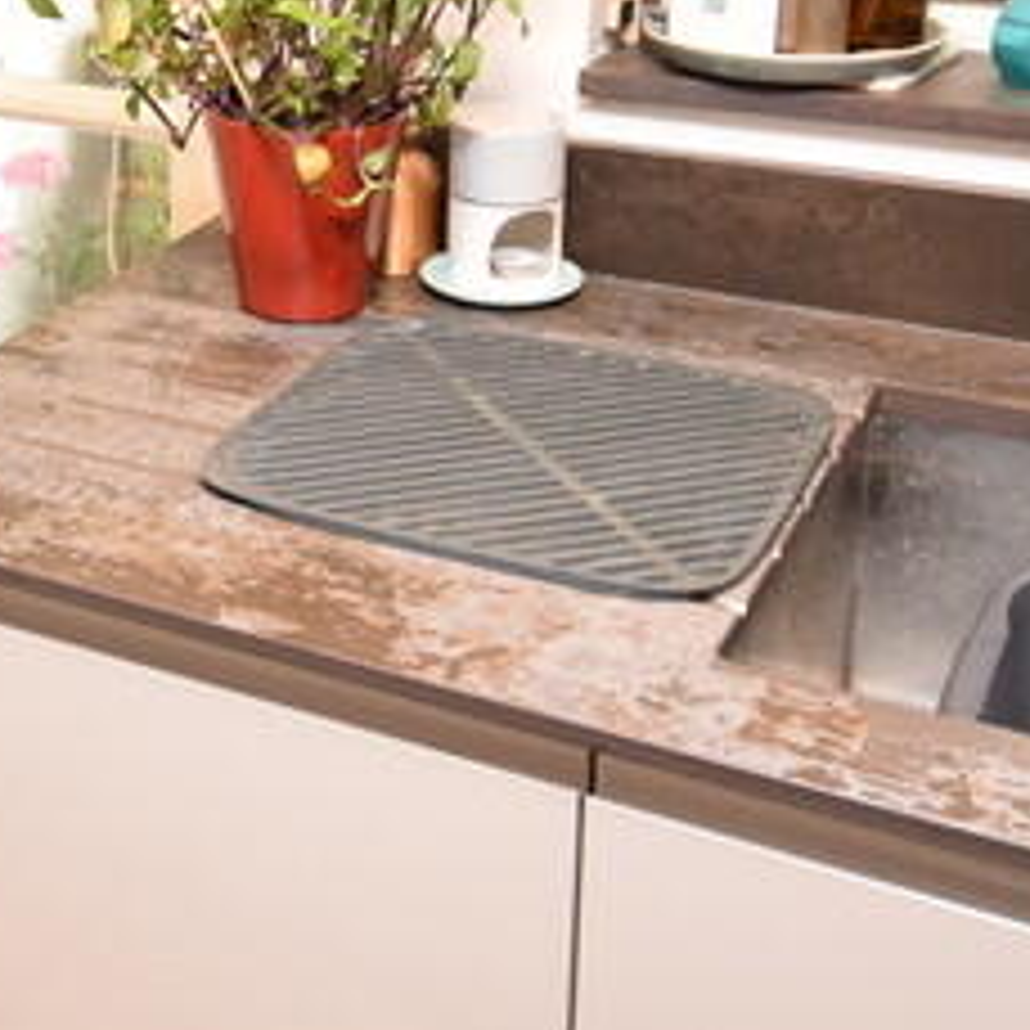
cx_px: 4
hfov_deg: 28.3
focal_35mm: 57
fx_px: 1919
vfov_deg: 29.3
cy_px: 187
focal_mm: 10
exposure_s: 1/100
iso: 800
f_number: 5
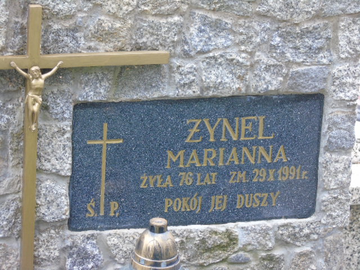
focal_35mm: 142
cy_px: 135
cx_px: 180
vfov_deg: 10.4
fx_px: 1477
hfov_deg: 13.9
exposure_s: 1/80
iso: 400
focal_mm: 25
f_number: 4.7
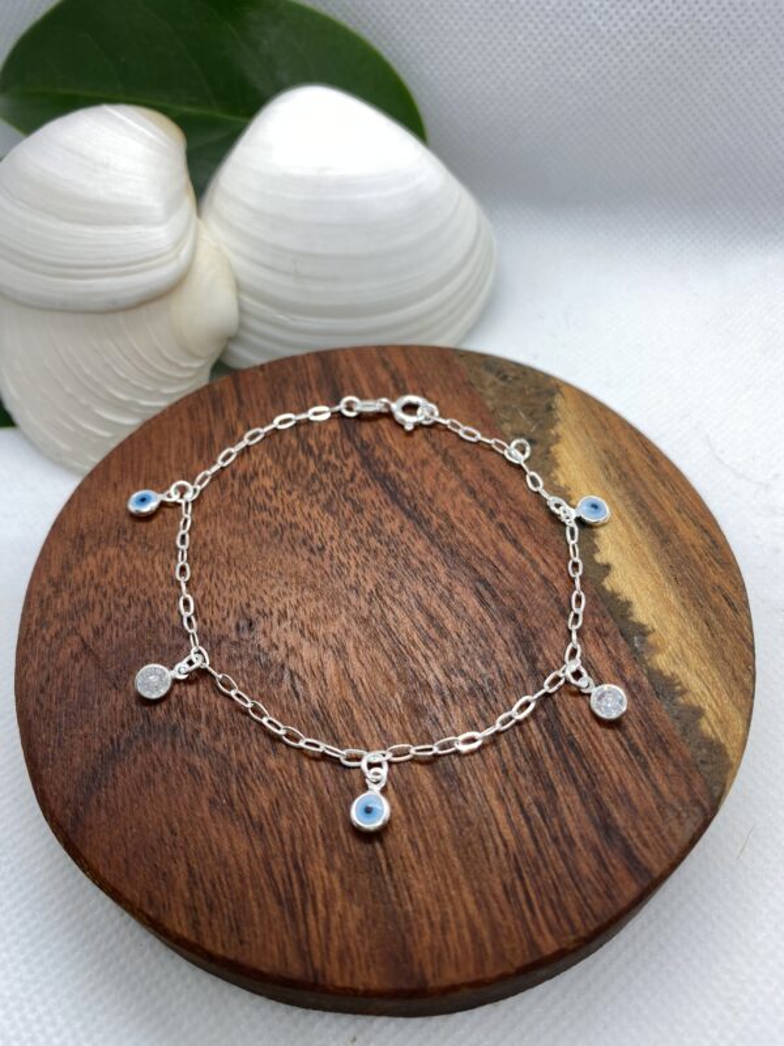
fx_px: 785
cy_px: 523
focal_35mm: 26
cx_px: 392
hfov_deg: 53.1
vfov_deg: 67.3
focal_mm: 4.25
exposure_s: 1/115
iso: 32
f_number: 1.8
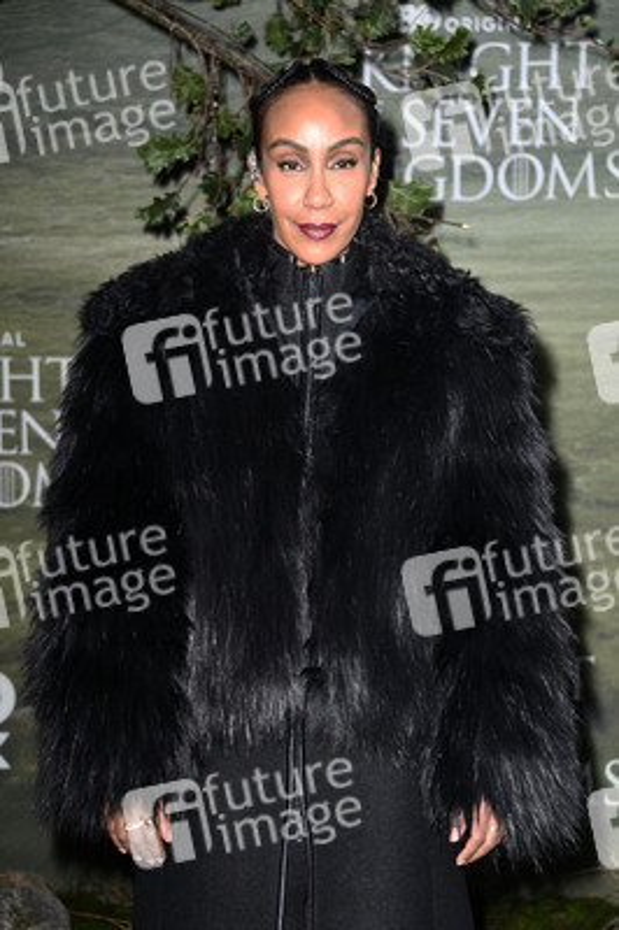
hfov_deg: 13.0
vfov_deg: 19.5
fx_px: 2713
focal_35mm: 105
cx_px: 310
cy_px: 465
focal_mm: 105
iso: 200
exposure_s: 1/250
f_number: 5.6
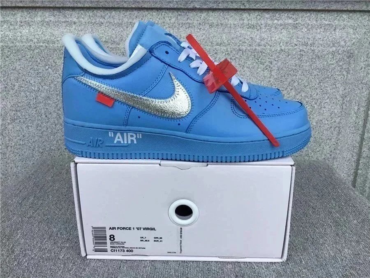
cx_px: 185
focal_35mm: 31
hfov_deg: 58.4
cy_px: 139
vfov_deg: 45.4
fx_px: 331
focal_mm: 3.3
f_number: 2.4
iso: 25
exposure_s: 1/324
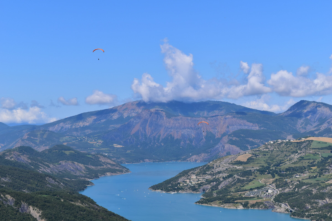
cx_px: 166
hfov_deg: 24.6
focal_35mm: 82
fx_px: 761
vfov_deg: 16.6
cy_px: 110
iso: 220
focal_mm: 55
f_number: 11
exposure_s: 1/500
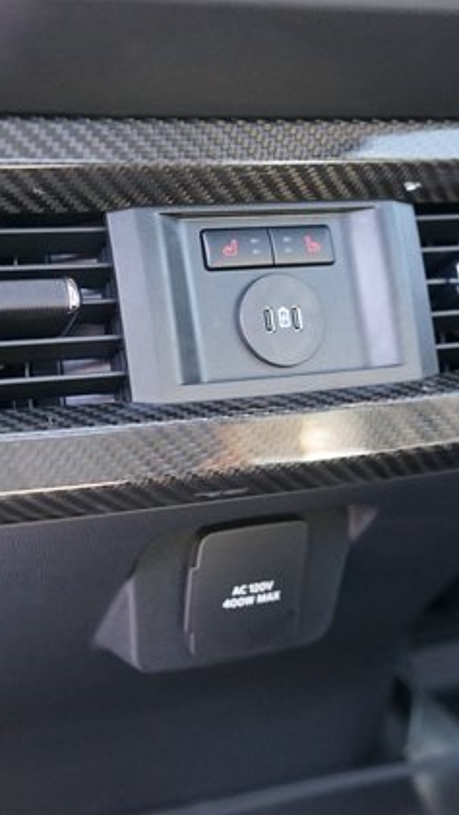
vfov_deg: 35.4
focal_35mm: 59
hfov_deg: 20.4
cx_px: 176
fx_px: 1276
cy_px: 408
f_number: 3.2
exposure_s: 1/160
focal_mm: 37
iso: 3200
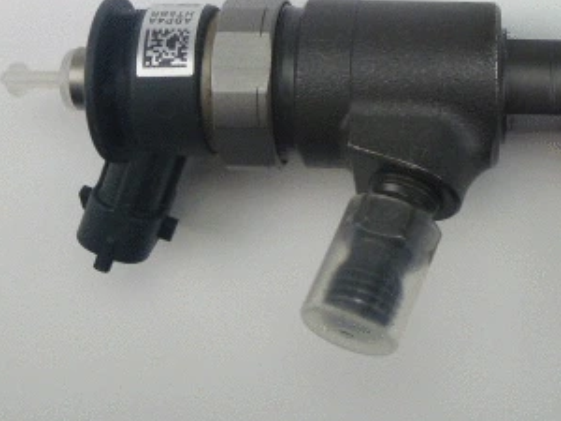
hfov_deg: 28.9
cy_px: 99
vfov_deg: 22.7
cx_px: 518
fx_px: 1037
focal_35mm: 64
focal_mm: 5.4
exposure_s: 1/60
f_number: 3.5
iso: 100
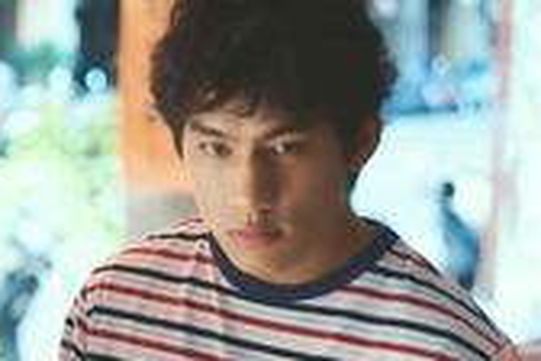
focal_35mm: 119
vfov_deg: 11.4
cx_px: -39
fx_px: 1788
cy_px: 379
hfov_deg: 16.7
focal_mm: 50
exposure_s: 1/250
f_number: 1.8
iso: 400
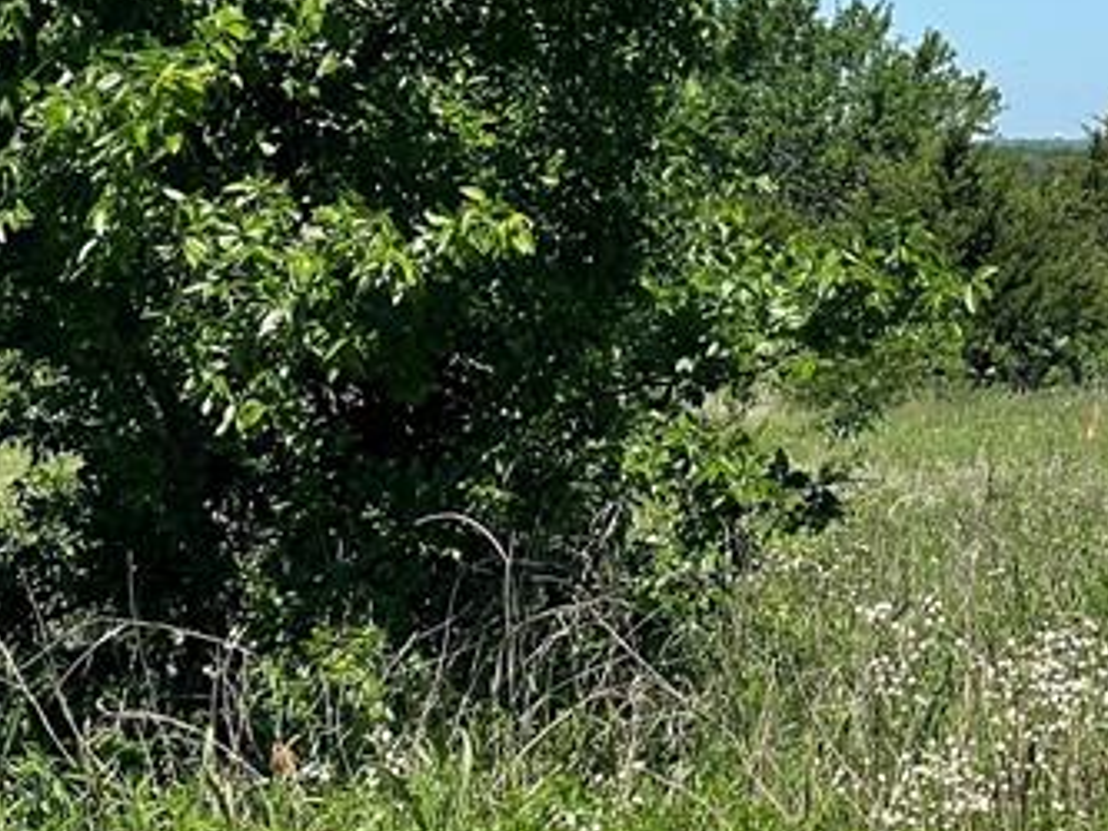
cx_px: 1401
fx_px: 5123
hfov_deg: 12.0
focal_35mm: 160
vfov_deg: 9.2
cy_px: 30
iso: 25
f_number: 2
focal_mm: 6
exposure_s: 1/1597
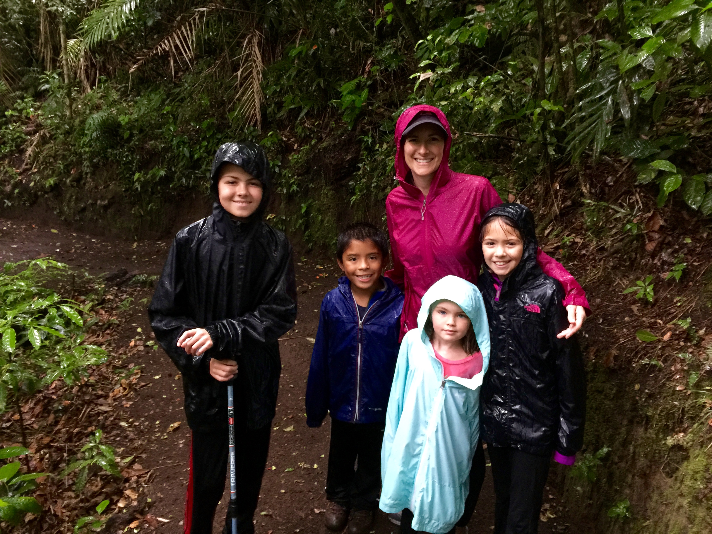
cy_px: 267
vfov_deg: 48.2
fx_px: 596
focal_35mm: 29
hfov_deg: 61.7
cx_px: 356
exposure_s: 1/4
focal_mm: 4.15
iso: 100
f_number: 2.2
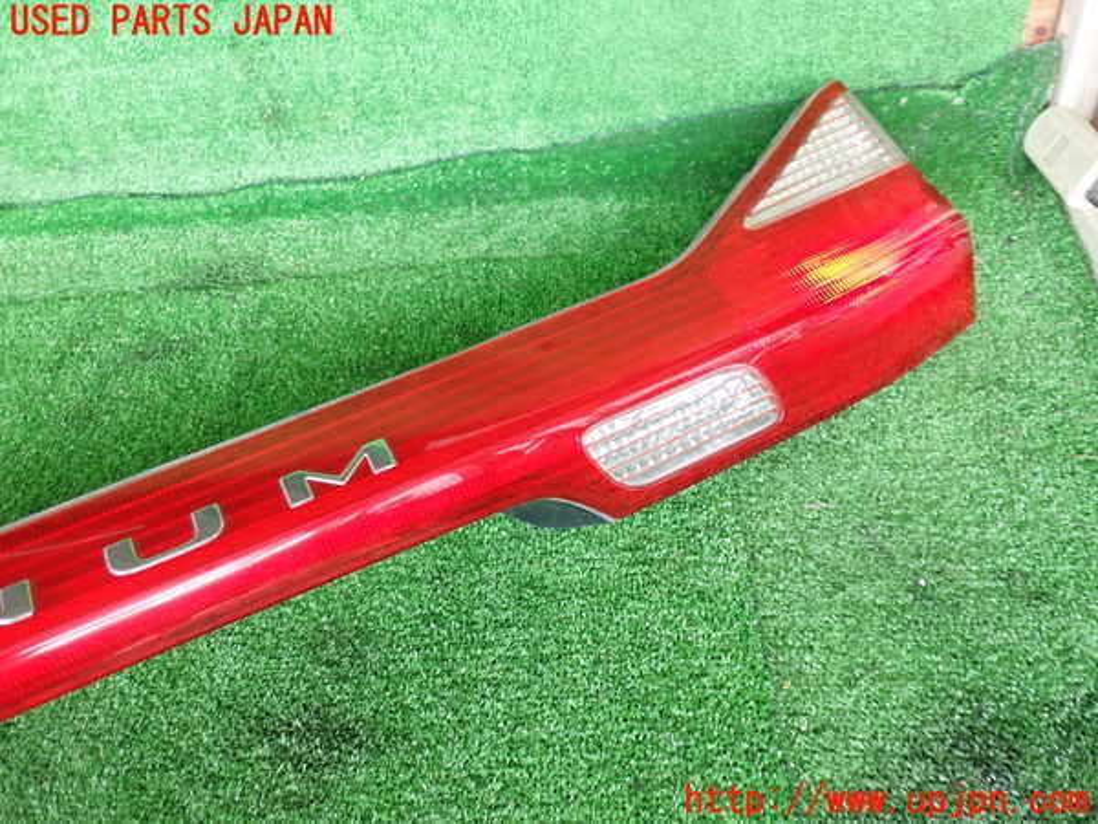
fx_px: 952
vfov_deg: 46.8
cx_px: 549
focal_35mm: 30
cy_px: 412
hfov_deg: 60.0
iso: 200
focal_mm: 5.4
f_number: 2.3
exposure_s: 1/30
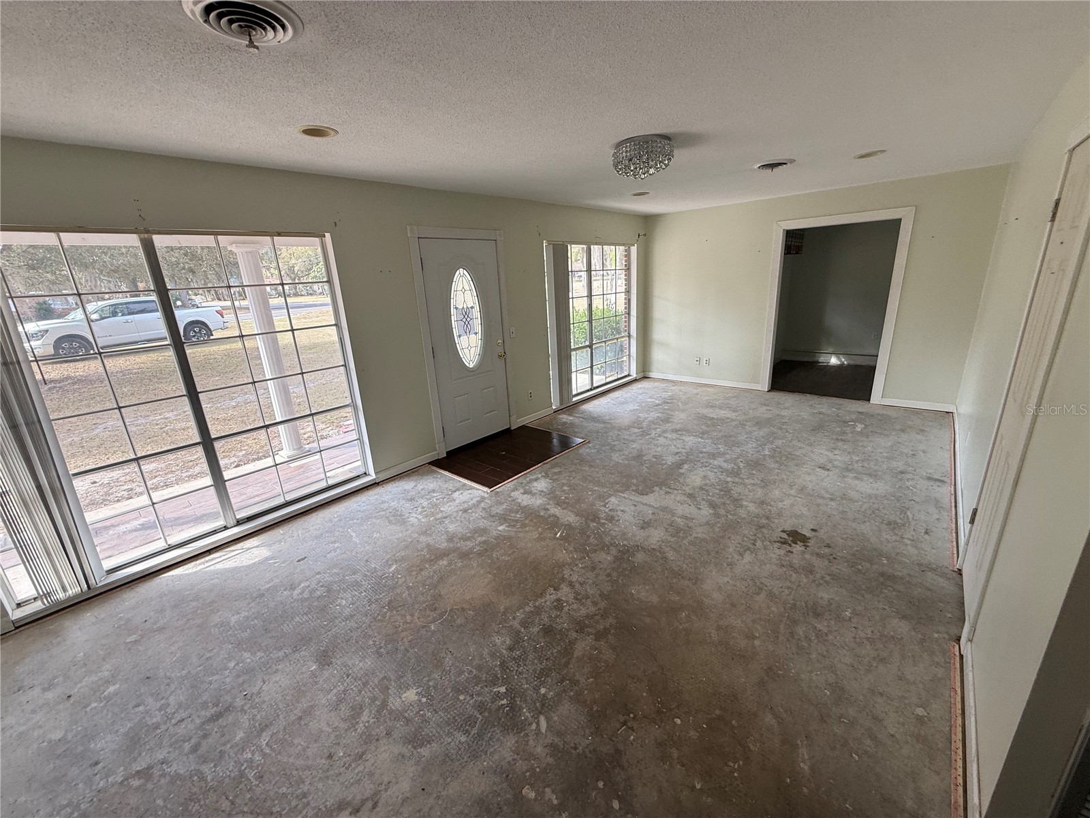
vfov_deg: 85.7
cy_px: 409
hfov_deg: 102.1
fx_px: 441
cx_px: 545
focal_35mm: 14
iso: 50
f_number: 2.2
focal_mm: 2.22
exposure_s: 1/99
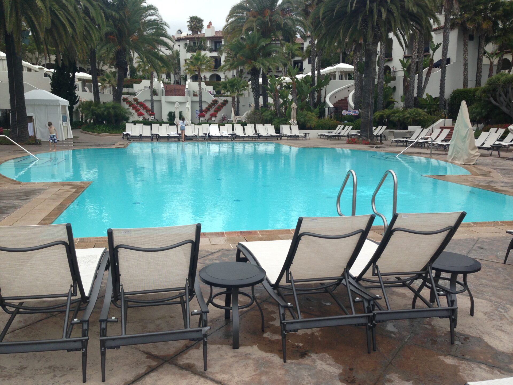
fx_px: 489
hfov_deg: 55.4
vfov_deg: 42.9
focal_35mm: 33
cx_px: 256
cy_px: 192
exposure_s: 1/1506
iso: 50
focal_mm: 4.13
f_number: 2.4
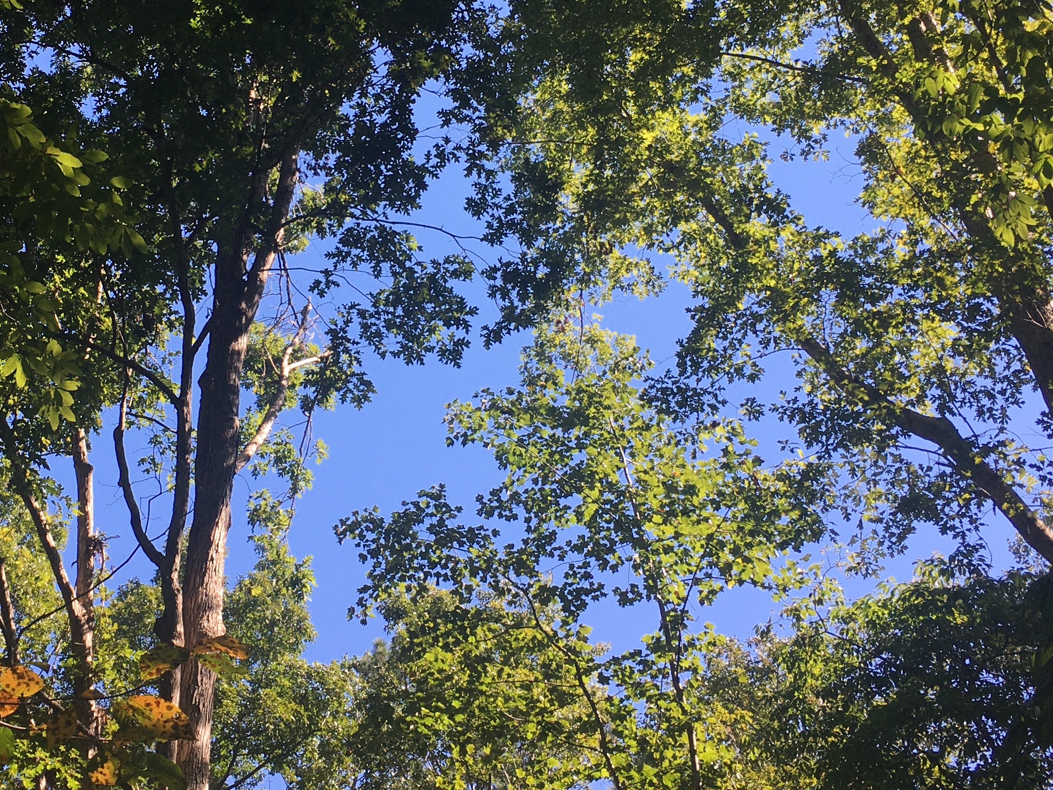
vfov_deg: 26.8
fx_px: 1643
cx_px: 364
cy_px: 242
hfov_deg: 35.2
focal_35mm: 54
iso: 25
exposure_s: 1/506
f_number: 2.2
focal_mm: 4.15
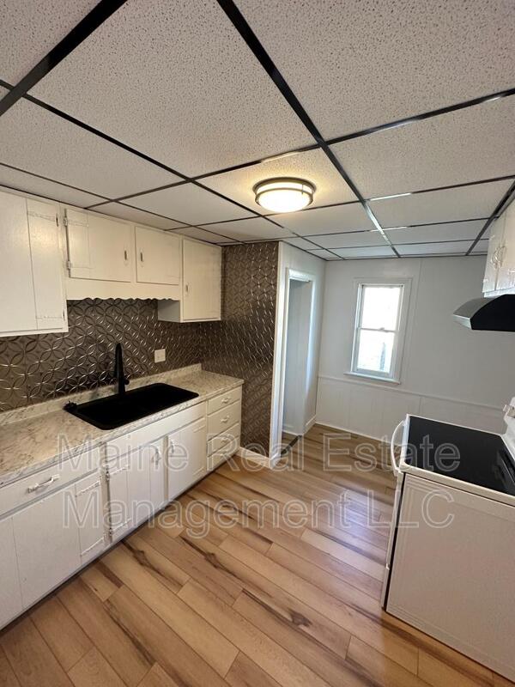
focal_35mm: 14
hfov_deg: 85.7
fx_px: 278
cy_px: 344
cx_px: 258
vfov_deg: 102.1
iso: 320
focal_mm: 2.22
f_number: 2.2
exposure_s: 1/120
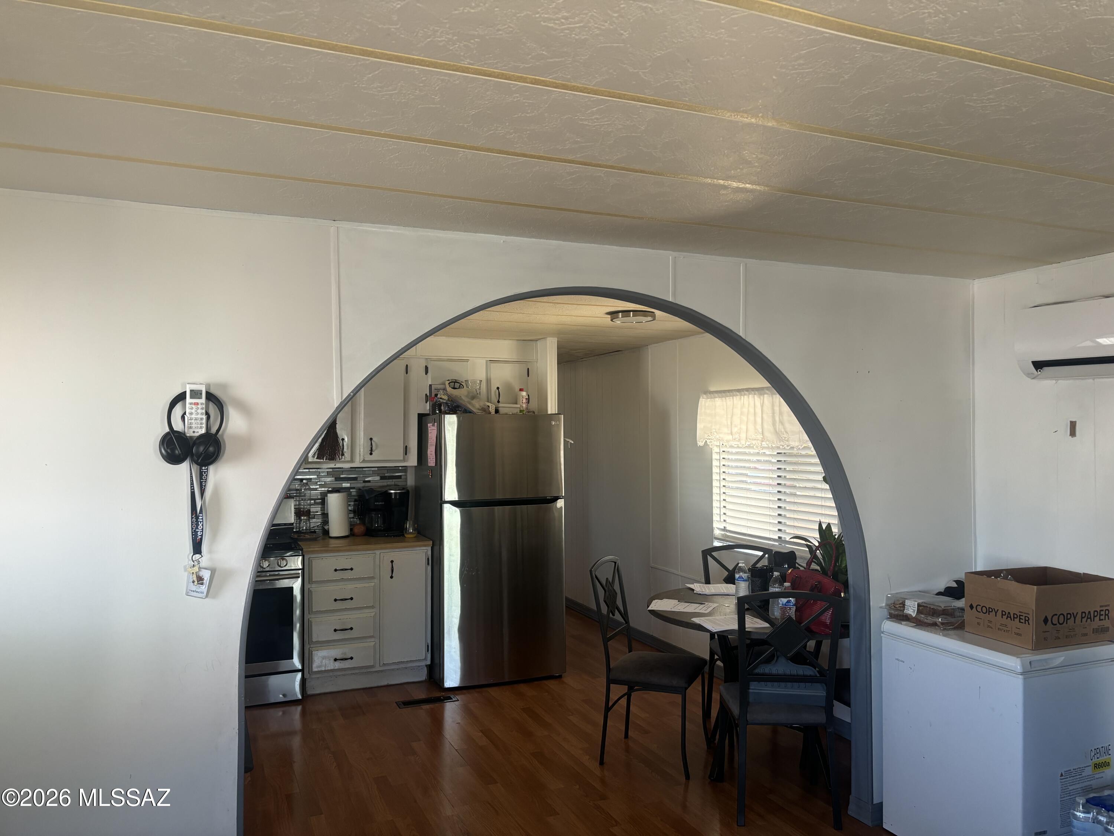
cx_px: 557
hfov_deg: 67.3
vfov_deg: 53.1
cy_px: 418
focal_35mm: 26
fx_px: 837
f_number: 1.6
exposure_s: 1/106
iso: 125
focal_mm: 5.96
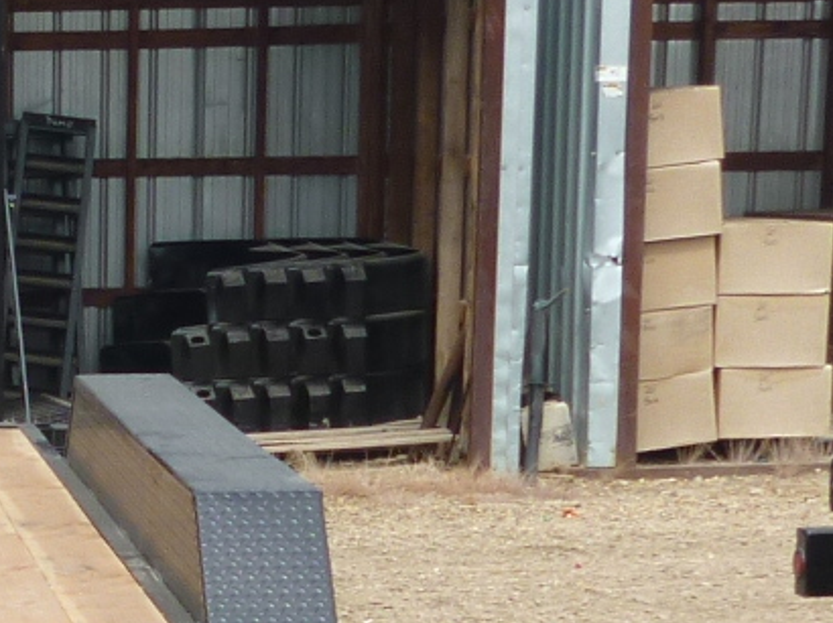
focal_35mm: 140
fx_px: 3367
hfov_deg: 13.3
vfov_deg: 10.3
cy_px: 921
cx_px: -443
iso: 100
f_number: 9
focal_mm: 5
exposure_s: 1/80
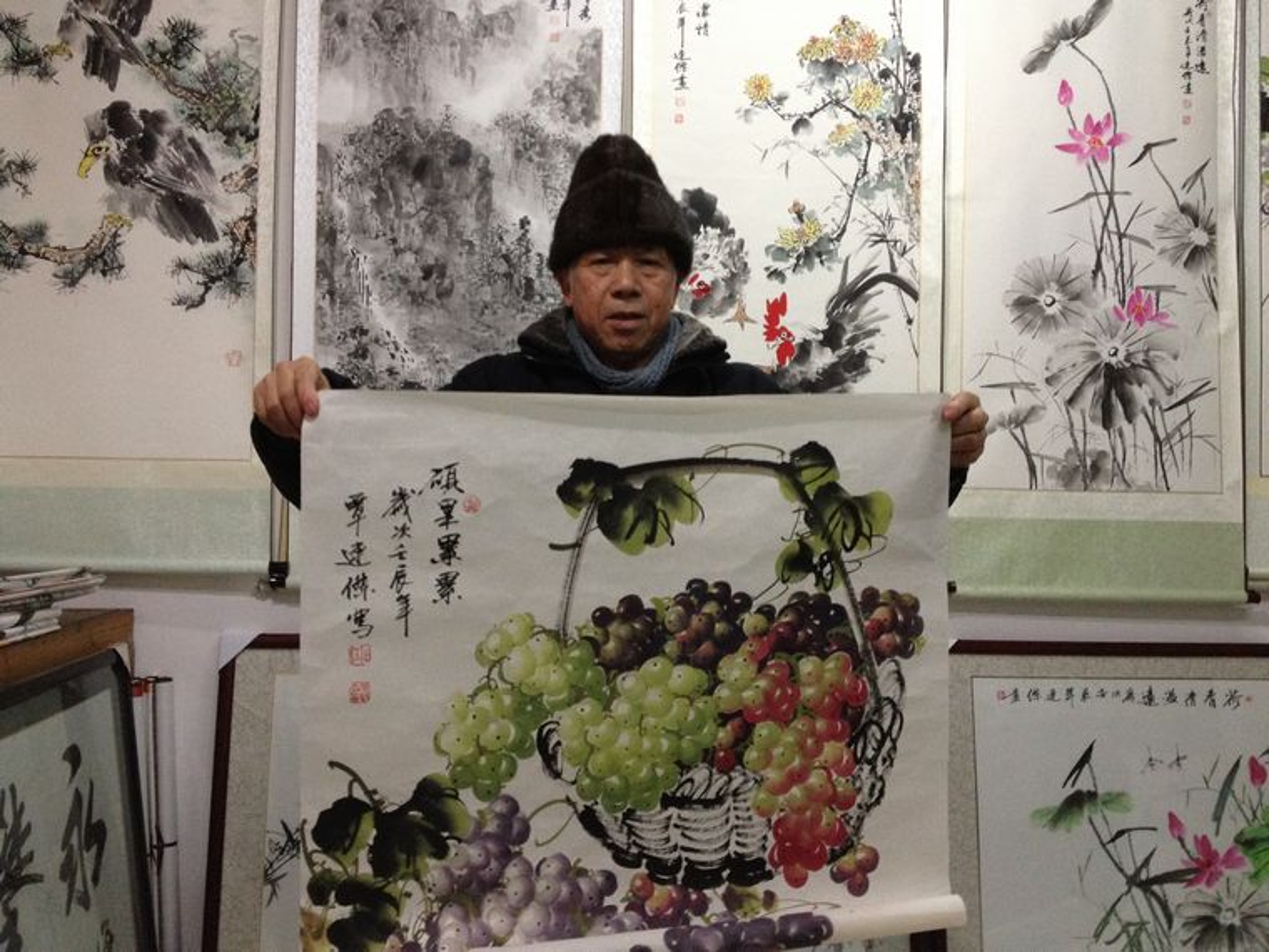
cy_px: 476
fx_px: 1283
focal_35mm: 35
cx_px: 634
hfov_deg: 52.6
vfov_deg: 40.7
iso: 250
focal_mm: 4.28
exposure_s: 1/20
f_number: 2.4
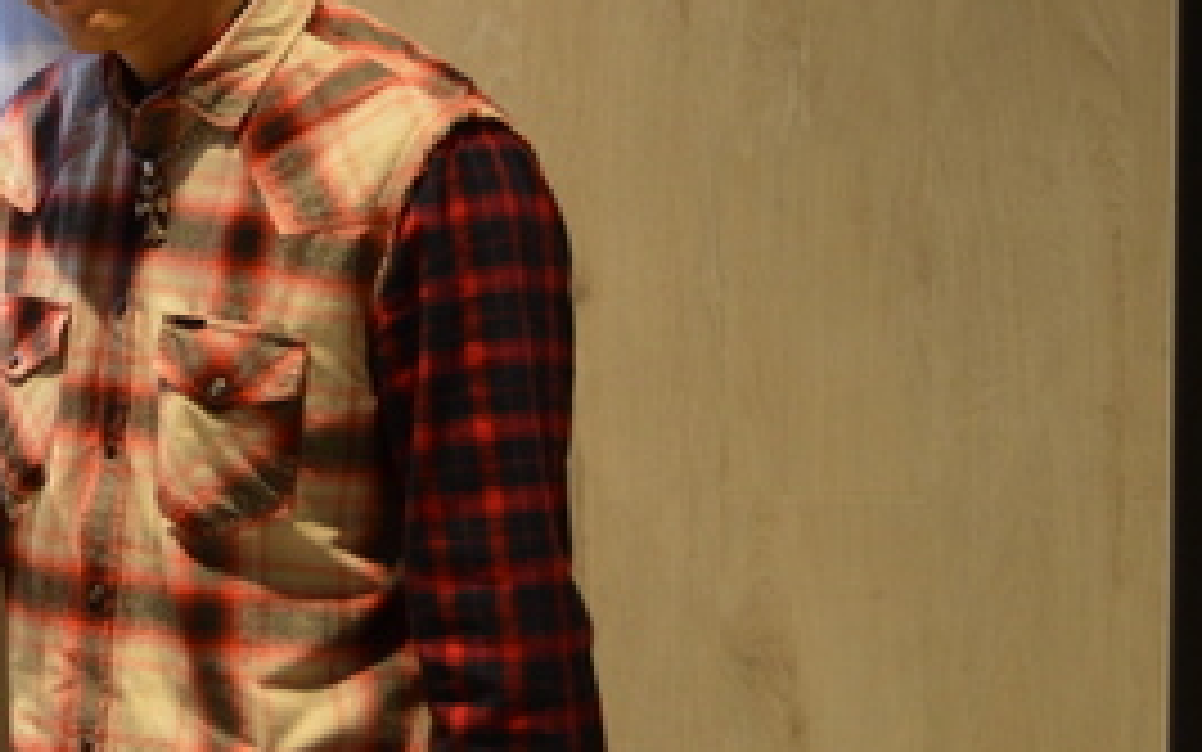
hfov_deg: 17.5
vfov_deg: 11.8
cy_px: 63
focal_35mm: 110
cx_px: -437
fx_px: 3604
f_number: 4
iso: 400
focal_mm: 24
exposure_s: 1/50
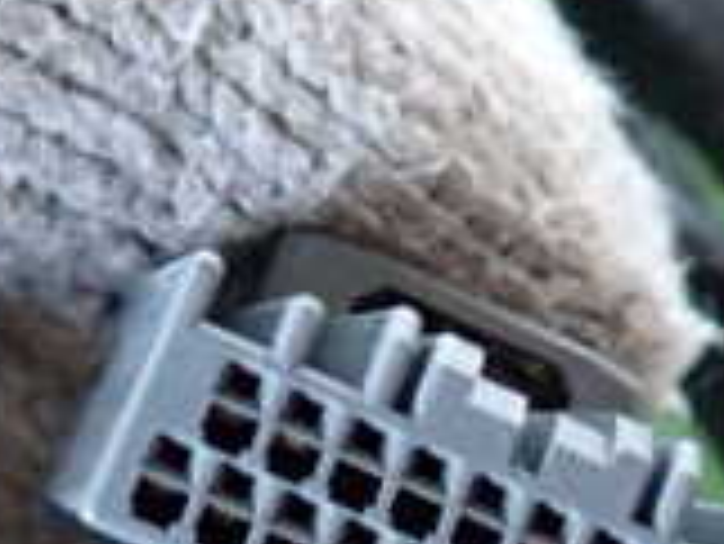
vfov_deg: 13.1
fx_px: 2344
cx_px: 346
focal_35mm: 112
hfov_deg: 17.6
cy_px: 513
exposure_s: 1/30
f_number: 2.3
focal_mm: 5.4
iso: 800
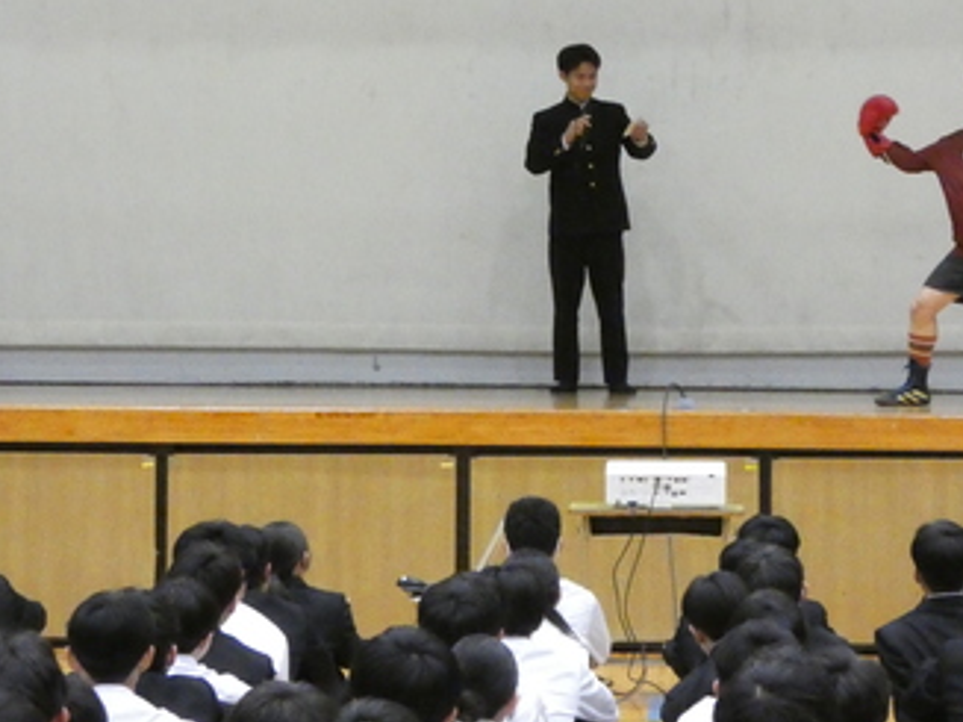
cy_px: 262
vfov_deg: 7.9
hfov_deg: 10.5
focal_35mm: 188
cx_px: 530
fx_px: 5228
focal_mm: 22.9
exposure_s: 1/80
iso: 3200
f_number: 5.2
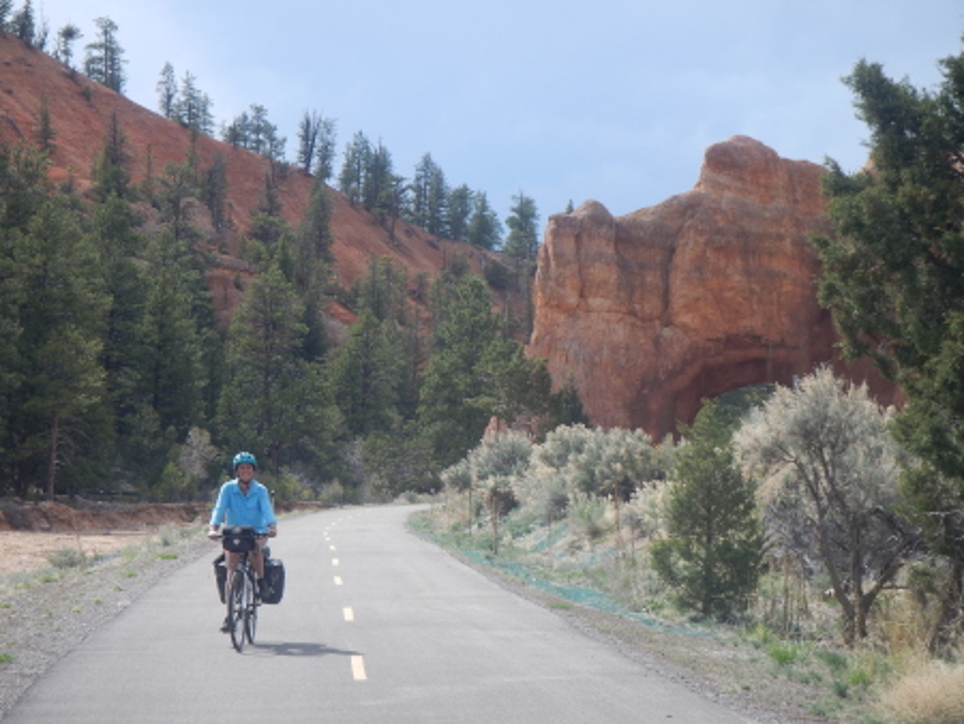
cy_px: 362
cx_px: 482
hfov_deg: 21.5
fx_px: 2536
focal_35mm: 91
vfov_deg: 16.3
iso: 125
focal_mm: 16.4
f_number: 4.5
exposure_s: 1/500
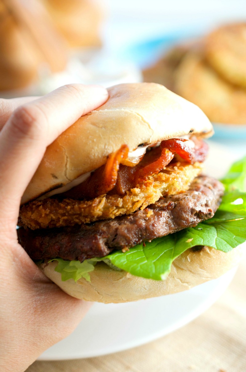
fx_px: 618
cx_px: 123
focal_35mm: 60
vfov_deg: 33.5
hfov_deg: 22.5
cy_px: 186
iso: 250
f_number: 3.5
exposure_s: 1/50
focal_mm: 40
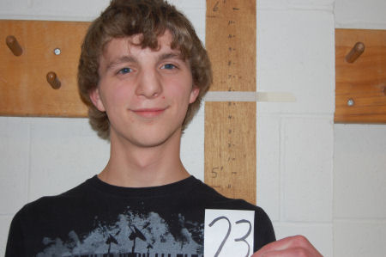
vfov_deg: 22.6
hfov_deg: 33.4
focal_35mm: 60
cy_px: 128
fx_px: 643
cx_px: 193
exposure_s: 1/60
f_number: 5
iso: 400
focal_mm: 40
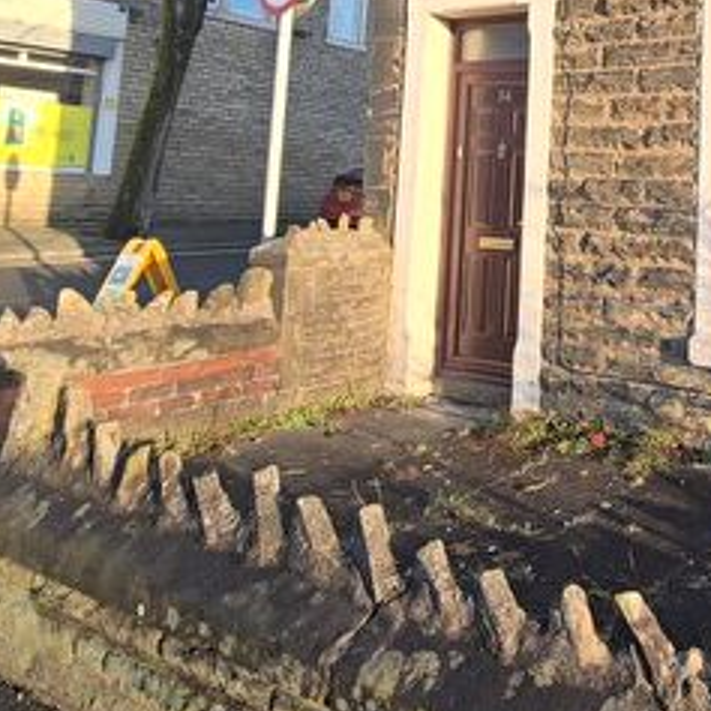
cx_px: 654
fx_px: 790
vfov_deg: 44.7
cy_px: 92
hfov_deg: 43.7
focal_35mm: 34
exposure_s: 1/331
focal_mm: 2.2
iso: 50
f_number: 2.2
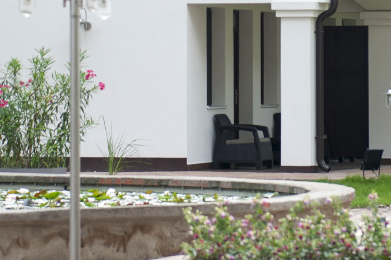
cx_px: 115
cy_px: -68
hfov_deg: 8.0
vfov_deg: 5.3
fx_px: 2811
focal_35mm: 259
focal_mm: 70
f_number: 4
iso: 125
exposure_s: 1/200
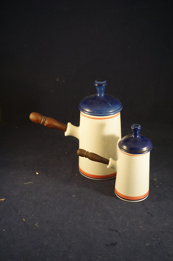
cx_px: 86
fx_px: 314
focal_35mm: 44
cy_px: 130
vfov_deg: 45.0
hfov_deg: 30.8
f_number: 4.5
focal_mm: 29
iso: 3200
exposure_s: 1/125
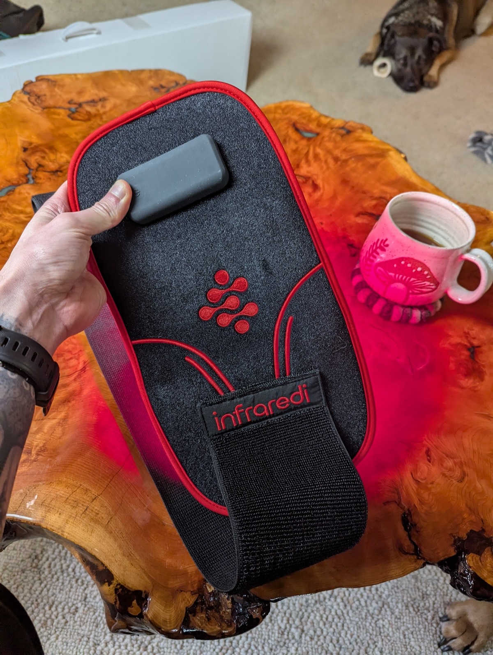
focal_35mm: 24
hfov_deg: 57.0
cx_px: 246
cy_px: 328
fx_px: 454
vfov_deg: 71.5
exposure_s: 1/100
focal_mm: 6.81
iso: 350
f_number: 1.85
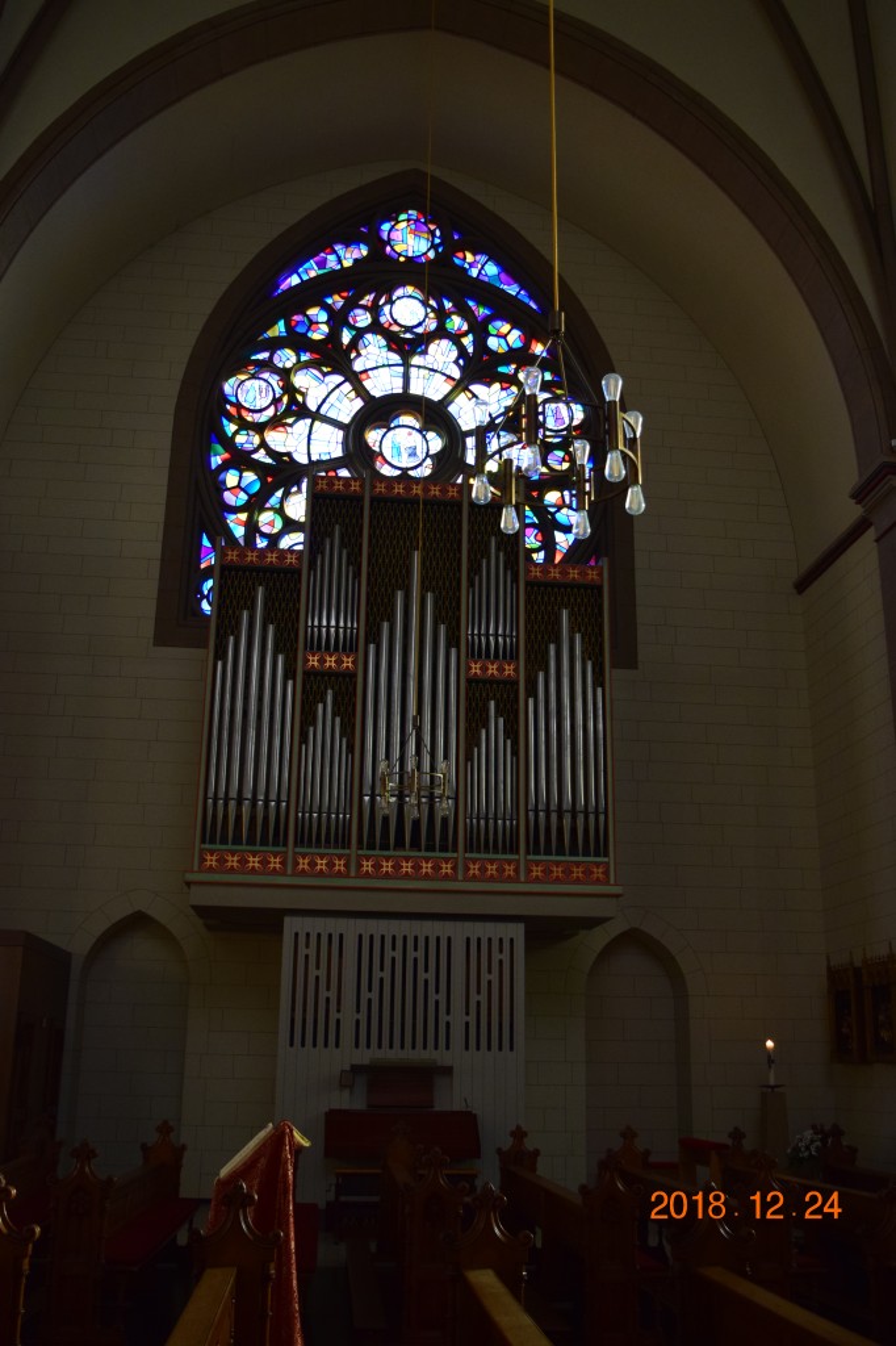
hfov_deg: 38.3
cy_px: 673
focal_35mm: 34
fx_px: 1289
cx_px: 448
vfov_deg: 55.1
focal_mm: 23
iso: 1600
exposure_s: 1/50
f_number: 3.8
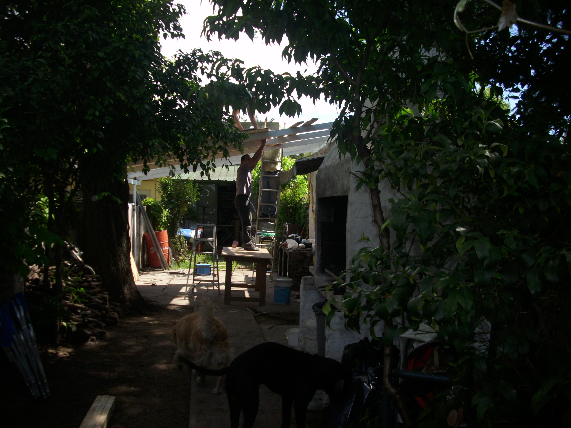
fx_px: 511
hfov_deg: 58.4
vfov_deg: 45.4
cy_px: 214
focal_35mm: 31
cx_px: 286
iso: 50
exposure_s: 1/200
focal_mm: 6.2
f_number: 5.6
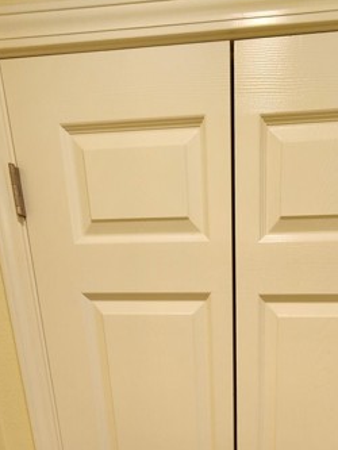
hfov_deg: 52.5
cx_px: 254
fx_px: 325
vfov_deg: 56.5
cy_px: 430
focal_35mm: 25
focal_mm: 2.2
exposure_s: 1/60
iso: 125
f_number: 2.2
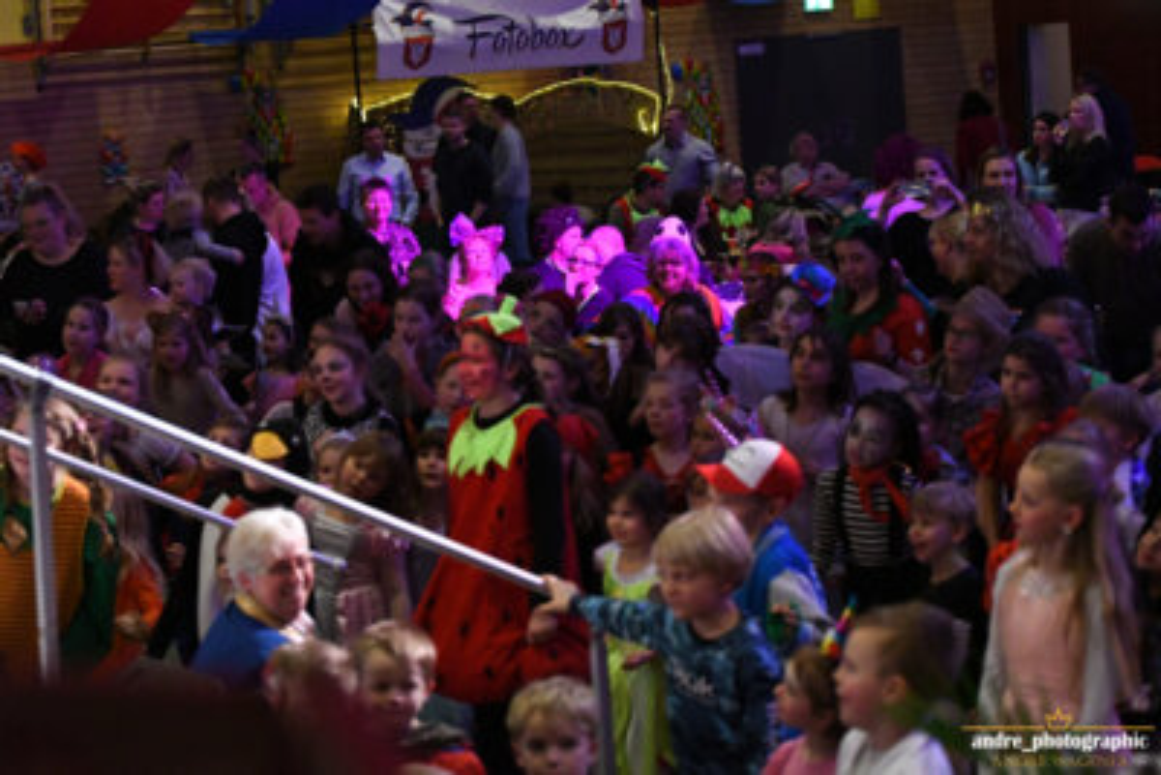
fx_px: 3774
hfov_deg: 17.5
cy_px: 388
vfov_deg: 11.7
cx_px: 580
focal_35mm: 117
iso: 12800
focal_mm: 78
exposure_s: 1/500
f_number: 3.2
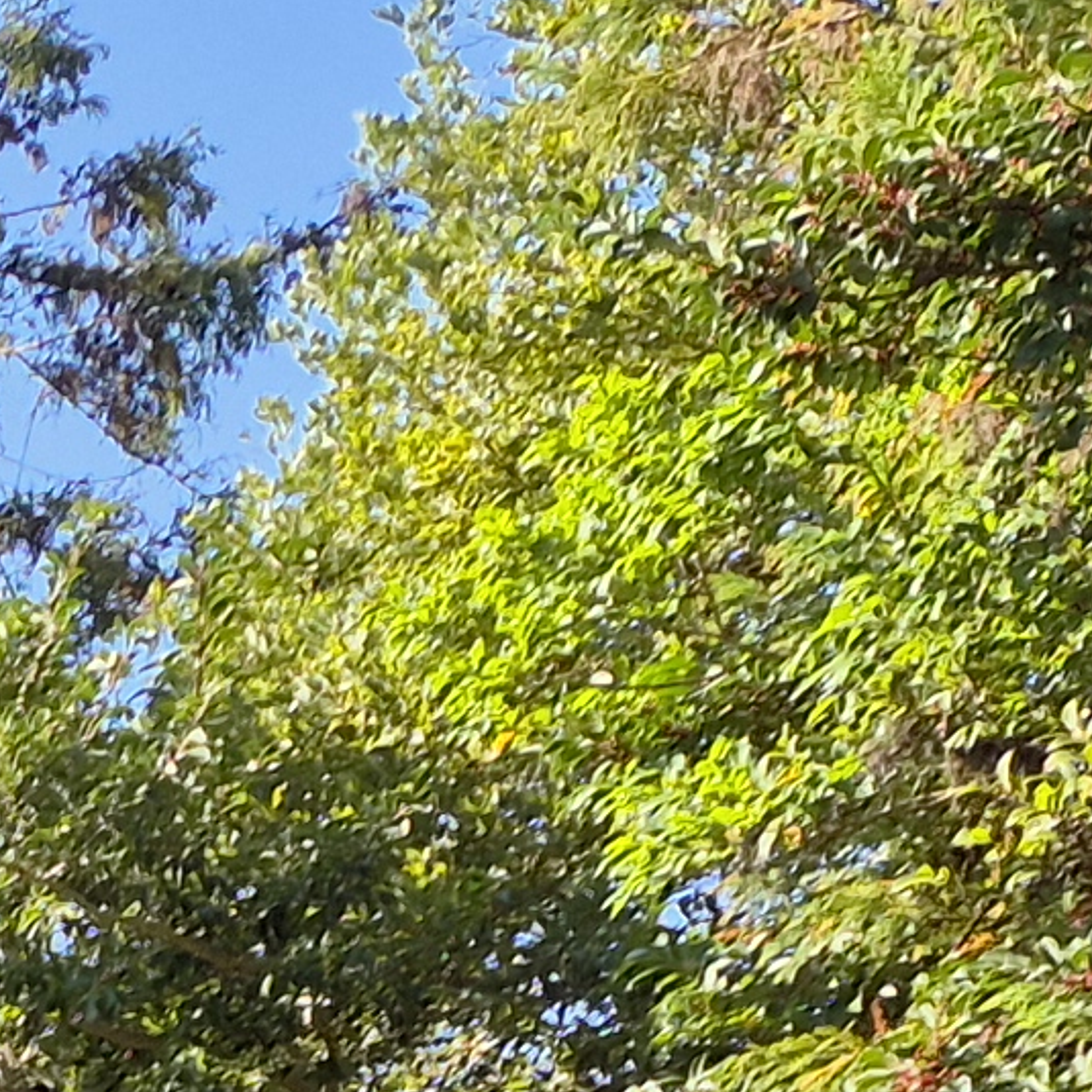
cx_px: -1825
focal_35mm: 152
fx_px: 5425
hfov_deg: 9.7
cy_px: 2853
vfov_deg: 9.8
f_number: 1.8
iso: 25
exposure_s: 1/802
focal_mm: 5.4
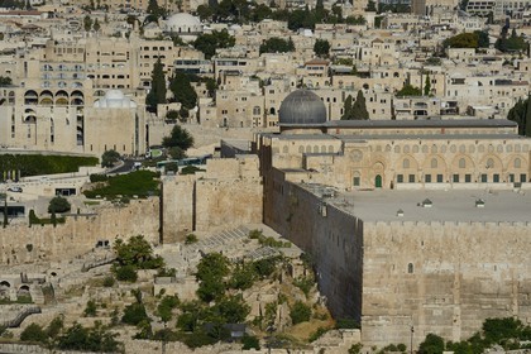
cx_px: 266
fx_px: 2360
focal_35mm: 160
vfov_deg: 8.6
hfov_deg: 12.8
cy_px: 177
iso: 200
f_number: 14
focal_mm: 160
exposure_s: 1/320
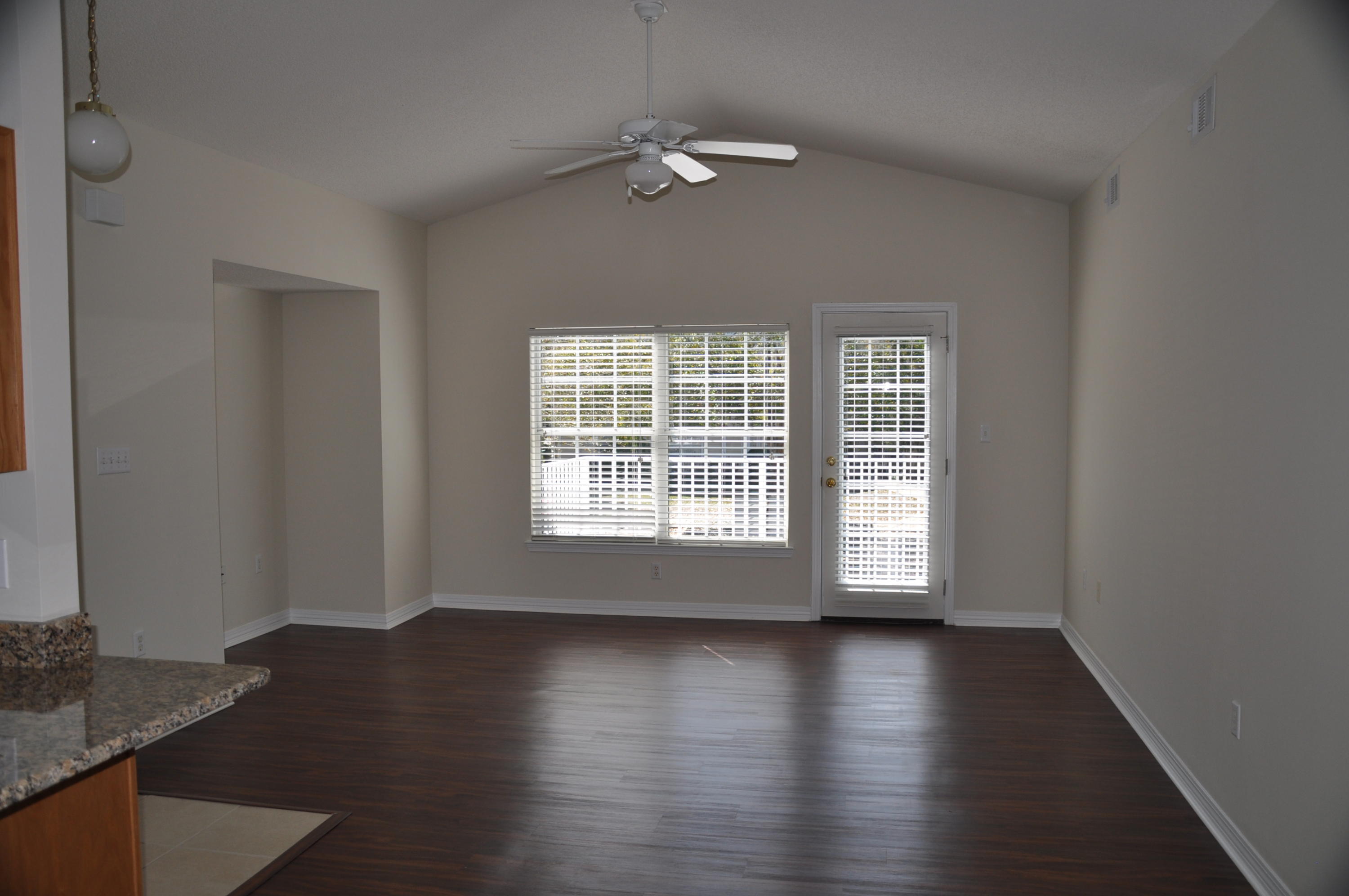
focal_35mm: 27
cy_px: 448
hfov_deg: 67.4
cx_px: 674
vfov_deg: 47.8
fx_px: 1010
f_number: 3.5
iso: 200
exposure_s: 1/200
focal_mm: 18
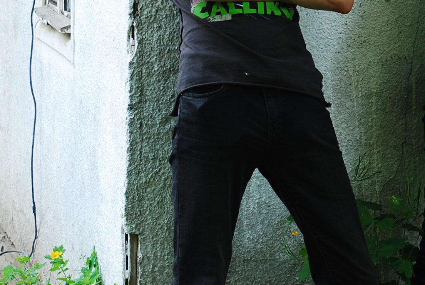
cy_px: -39
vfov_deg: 8.2
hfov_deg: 12.0
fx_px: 1976
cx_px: 491
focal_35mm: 167
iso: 100
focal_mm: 48
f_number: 4
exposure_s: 1/10
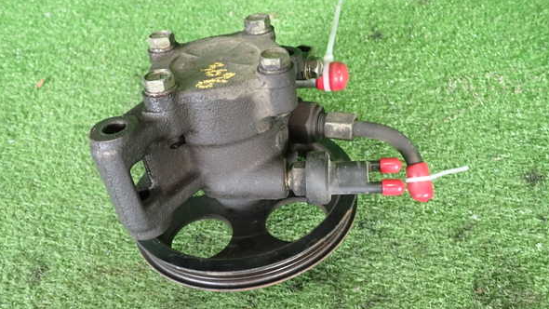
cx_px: 275
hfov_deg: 62.6
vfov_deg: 37.8
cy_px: 162
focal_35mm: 31
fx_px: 451
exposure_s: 1/40
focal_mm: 5.05
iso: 200
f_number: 2.2
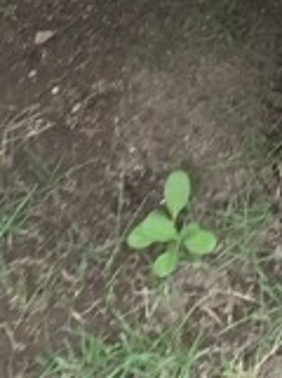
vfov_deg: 8.8
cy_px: -754
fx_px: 2018
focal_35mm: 185
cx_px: 862
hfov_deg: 7.1
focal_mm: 4.15
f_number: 2.2
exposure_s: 1/50
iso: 32
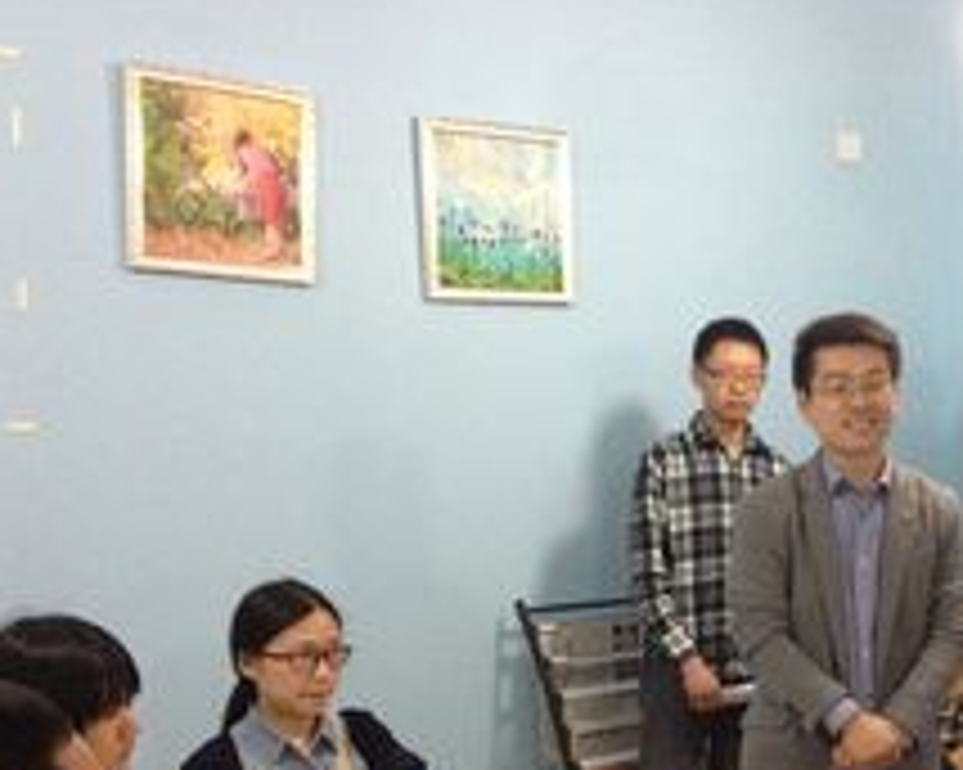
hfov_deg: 28.7
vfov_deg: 23.4
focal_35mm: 64
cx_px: 819
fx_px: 1823
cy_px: 648
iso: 320
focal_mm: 4.28
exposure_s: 1/20
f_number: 2.4
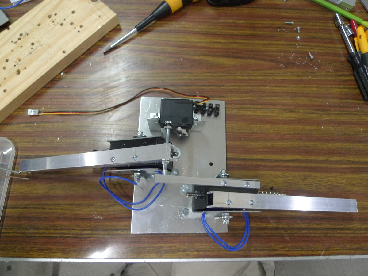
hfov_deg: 71.6
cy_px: 138
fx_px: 255
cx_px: 184
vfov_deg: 56.8
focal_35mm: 24
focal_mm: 5.1
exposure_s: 1/30
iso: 320
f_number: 2
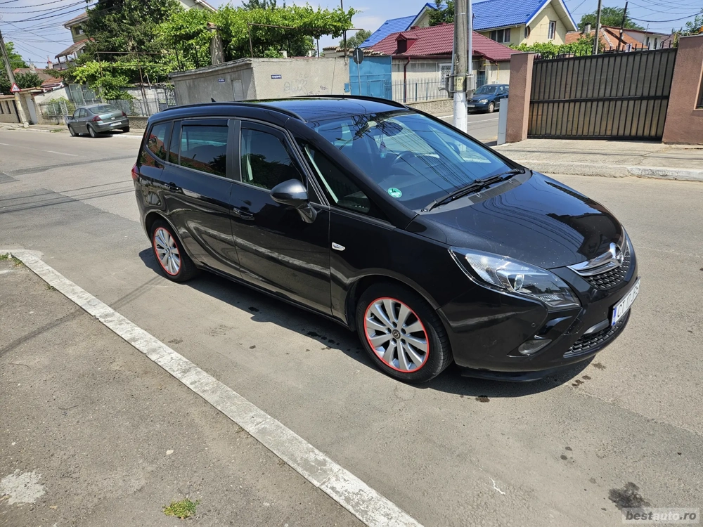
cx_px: 352
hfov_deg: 73.9
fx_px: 467
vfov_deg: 58.9
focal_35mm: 23
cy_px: 264
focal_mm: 5.4
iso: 25
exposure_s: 1/1538
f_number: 1.8
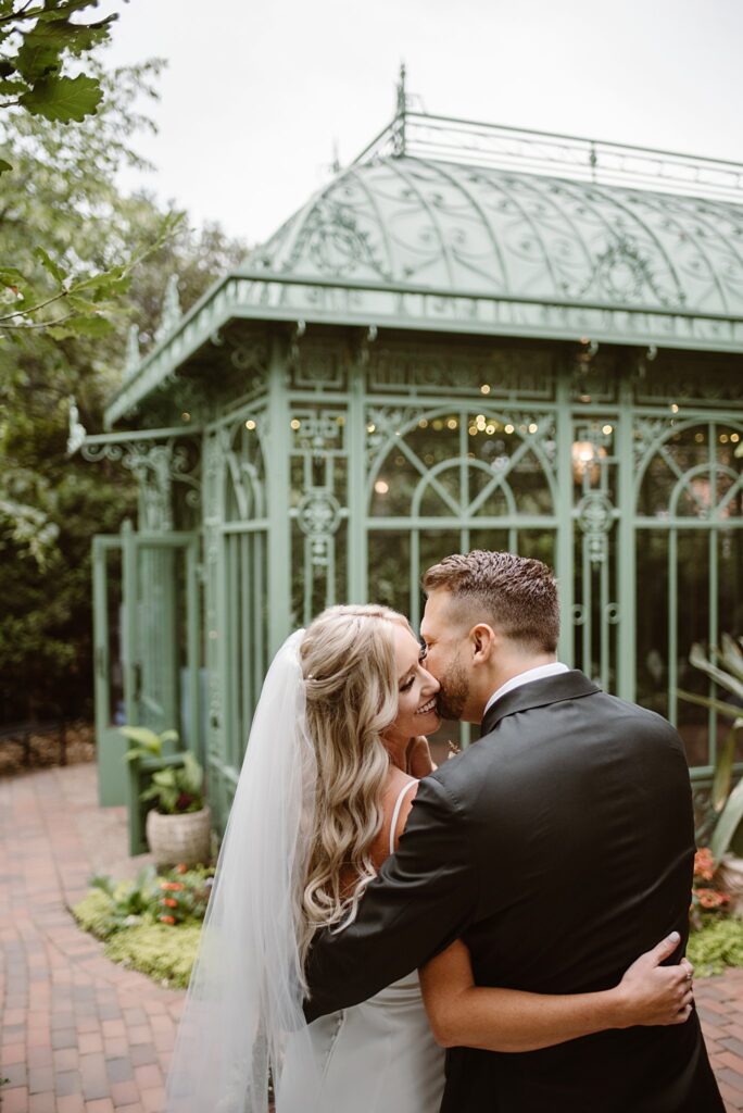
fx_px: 1082
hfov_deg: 37.9
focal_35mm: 35
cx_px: 372
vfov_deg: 54.4
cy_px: 556
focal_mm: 35
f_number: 2
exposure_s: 1/640
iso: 1000
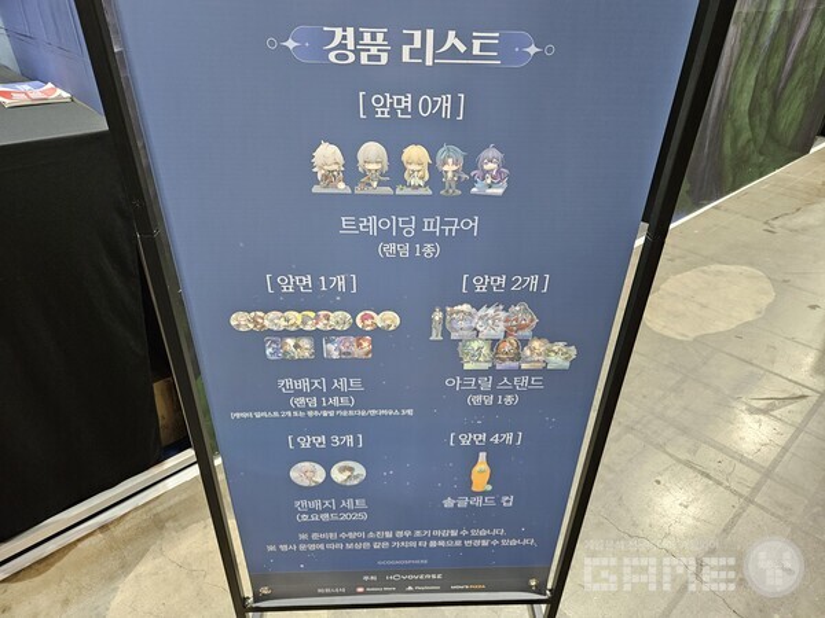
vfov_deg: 58.9
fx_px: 548
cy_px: 309
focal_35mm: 23
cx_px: 412
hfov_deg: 73.9
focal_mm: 5.4
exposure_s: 1/120
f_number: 1.8
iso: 800
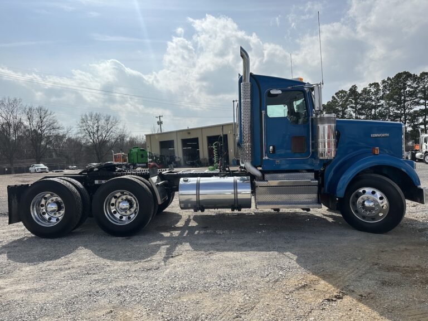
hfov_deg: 71.6
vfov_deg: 56.8
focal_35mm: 24
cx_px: 214
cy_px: 160
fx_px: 297
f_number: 1.78
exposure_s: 1/13699
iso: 80
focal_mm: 6.86
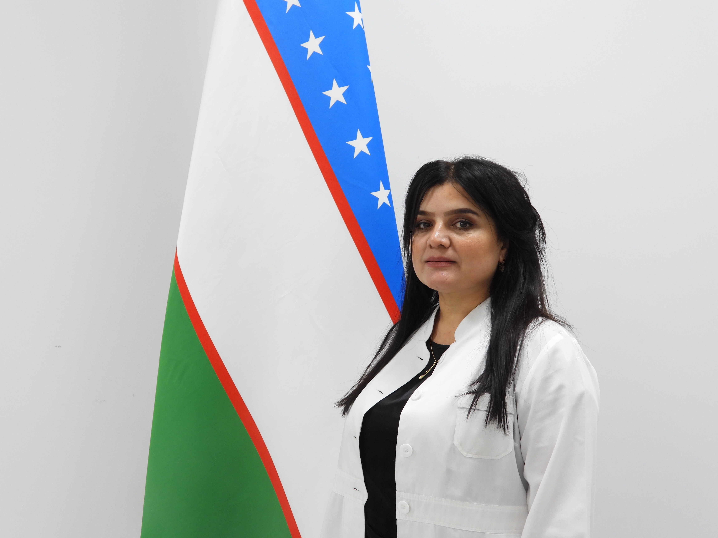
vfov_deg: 35.1
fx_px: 850
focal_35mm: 41
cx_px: 359
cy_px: 269
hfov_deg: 45.8
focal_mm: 7.4
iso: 160
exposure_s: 1/30
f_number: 3.2
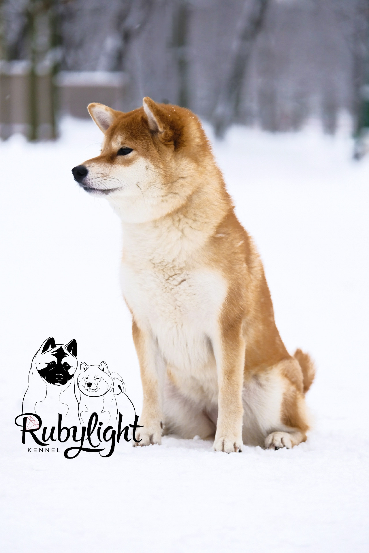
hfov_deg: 7.5
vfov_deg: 11.2
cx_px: 184
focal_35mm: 183
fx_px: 2813
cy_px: 276
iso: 800
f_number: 4.2
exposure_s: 1/250
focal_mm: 121.8
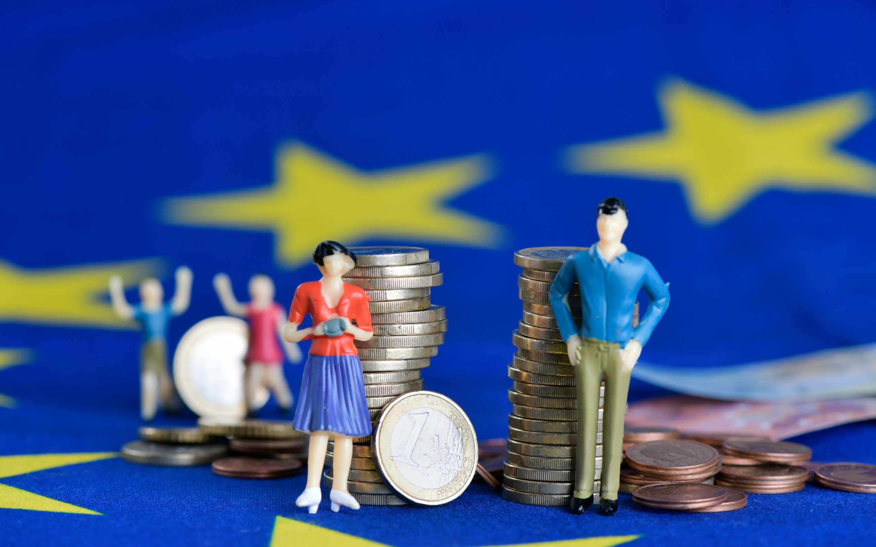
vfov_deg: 12.1
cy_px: 258
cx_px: 439
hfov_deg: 19.3
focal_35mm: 108
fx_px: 2578
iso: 100
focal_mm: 105
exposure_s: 1/125
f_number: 9
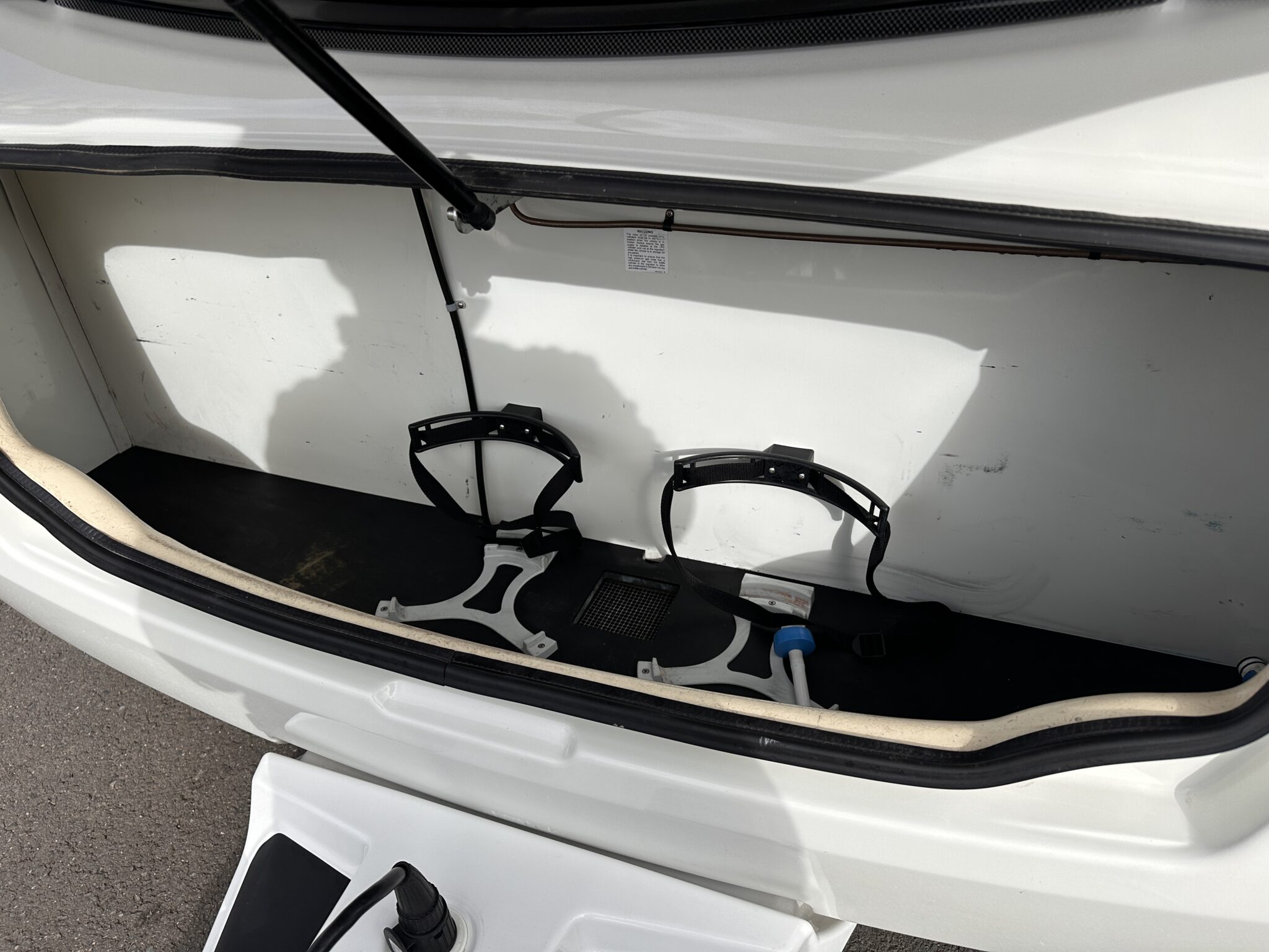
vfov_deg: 56.8
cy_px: 476
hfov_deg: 71.6
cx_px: 634
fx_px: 880
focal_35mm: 24
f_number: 1.78
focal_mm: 6.86
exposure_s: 1/3597
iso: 80
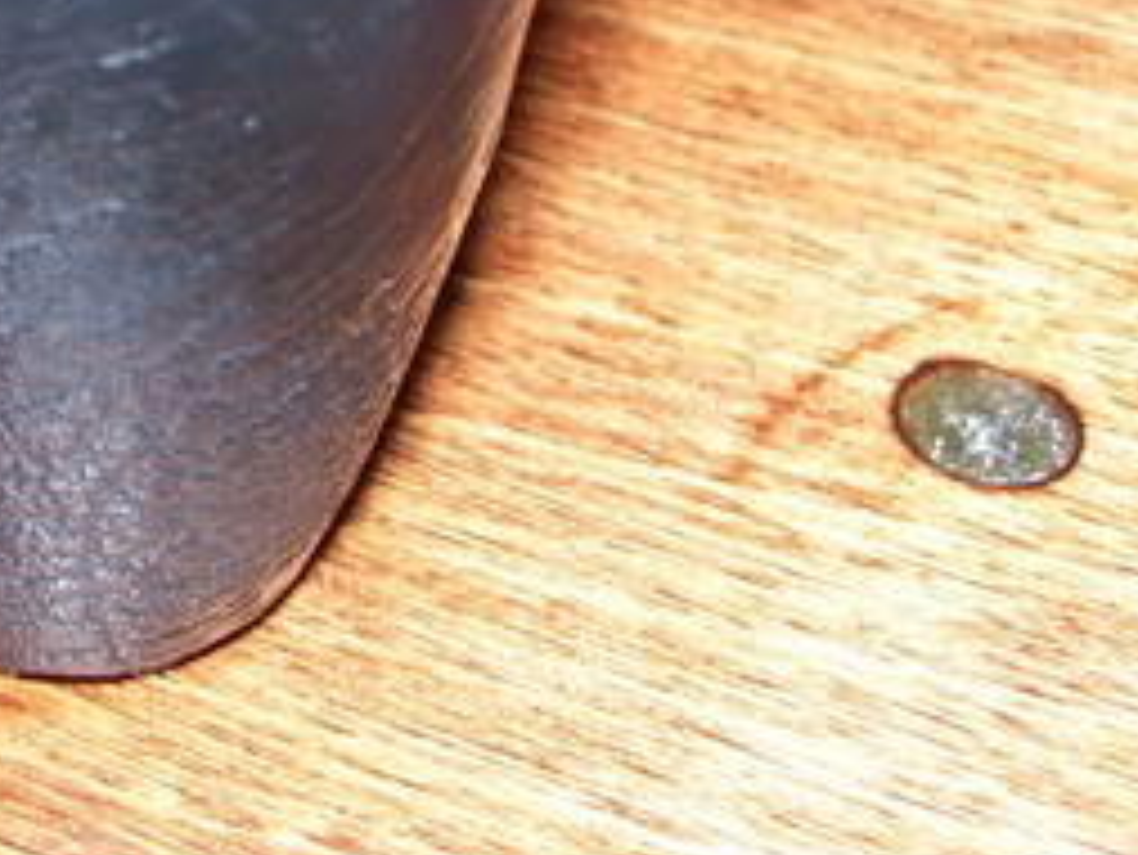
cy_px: 18
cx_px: -216
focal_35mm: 91
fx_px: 2993
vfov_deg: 16.0
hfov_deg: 20.2
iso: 80
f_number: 2.7
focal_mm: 6
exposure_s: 1/60
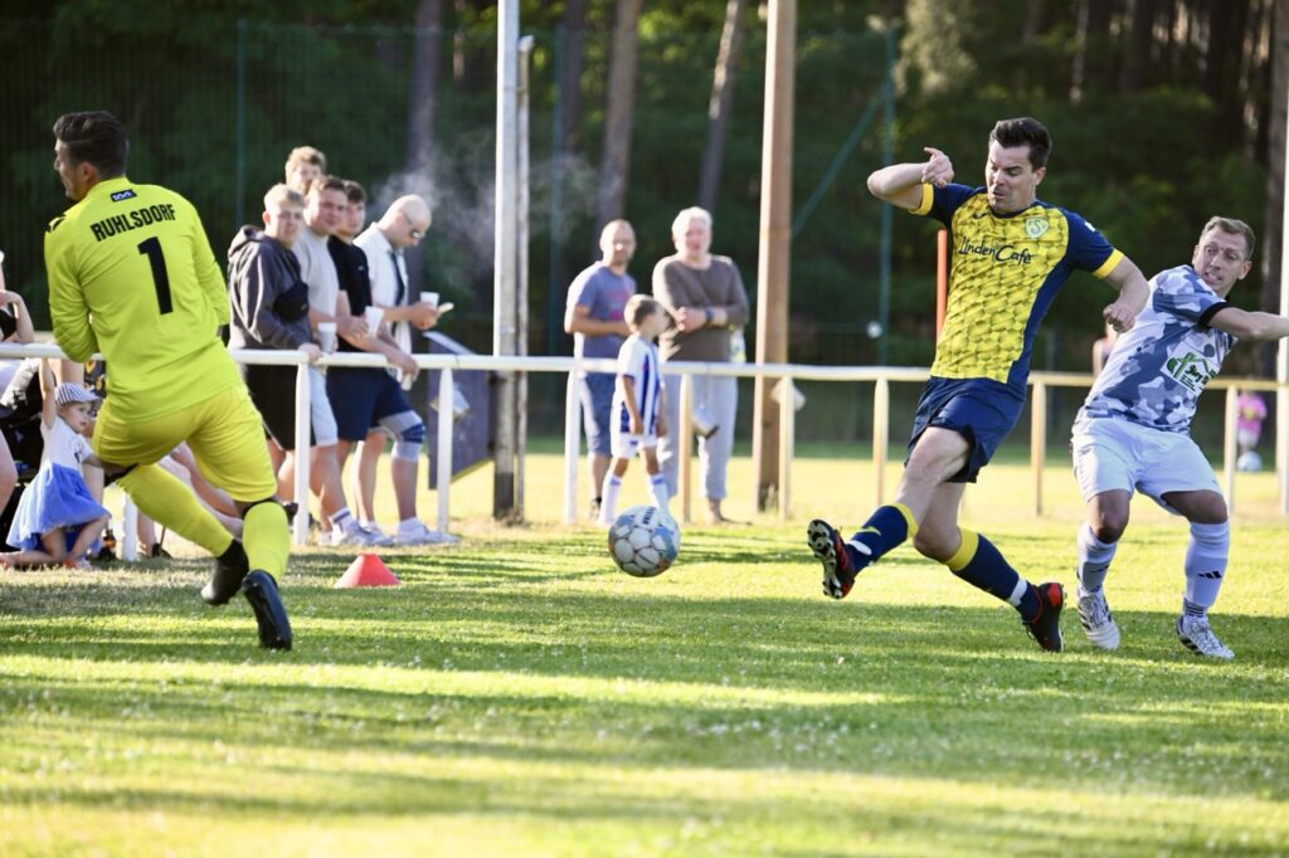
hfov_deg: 7.4
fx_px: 10022
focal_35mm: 280
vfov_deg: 4.9
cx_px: 644
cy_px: 429
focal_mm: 280
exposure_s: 1/1600
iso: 2000
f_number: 5.6
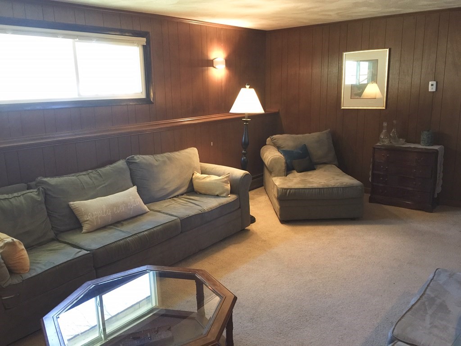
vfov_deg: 48.2
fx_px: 386
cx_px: 230
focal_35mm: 29
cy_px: 173
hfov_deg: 61.7
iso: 100
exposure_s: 1/15
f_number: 2.2
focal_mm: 4.15
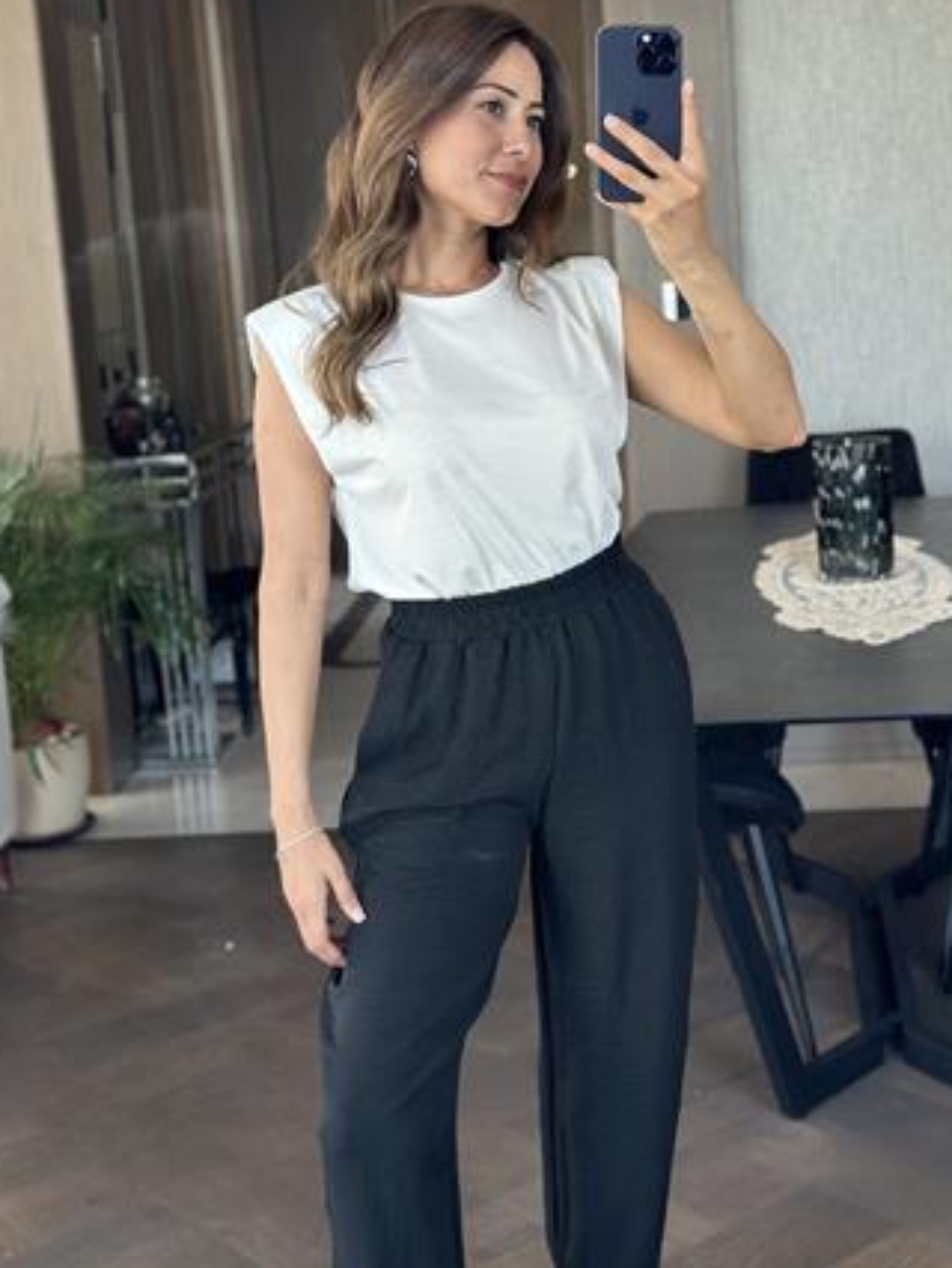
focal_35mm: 57
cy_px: 580
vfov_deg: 33.7
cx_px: 497
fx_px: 2088
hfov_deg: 25.7
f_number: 1.78
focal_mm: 6.86
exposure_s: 1/60
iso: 125
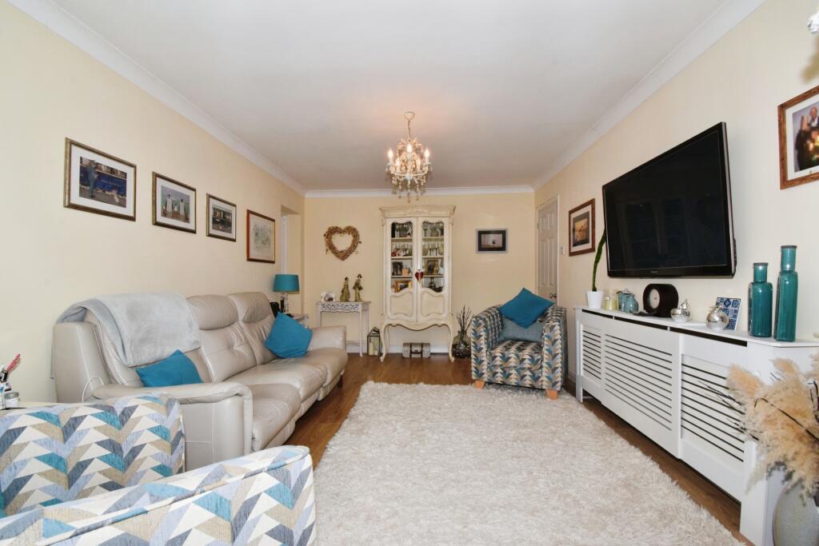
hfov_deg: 100.4
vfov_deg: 77.3
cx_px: 410
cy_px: 273
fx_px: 341
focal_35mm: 15
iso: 1000
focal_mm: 10
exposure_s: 1/60
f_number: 14
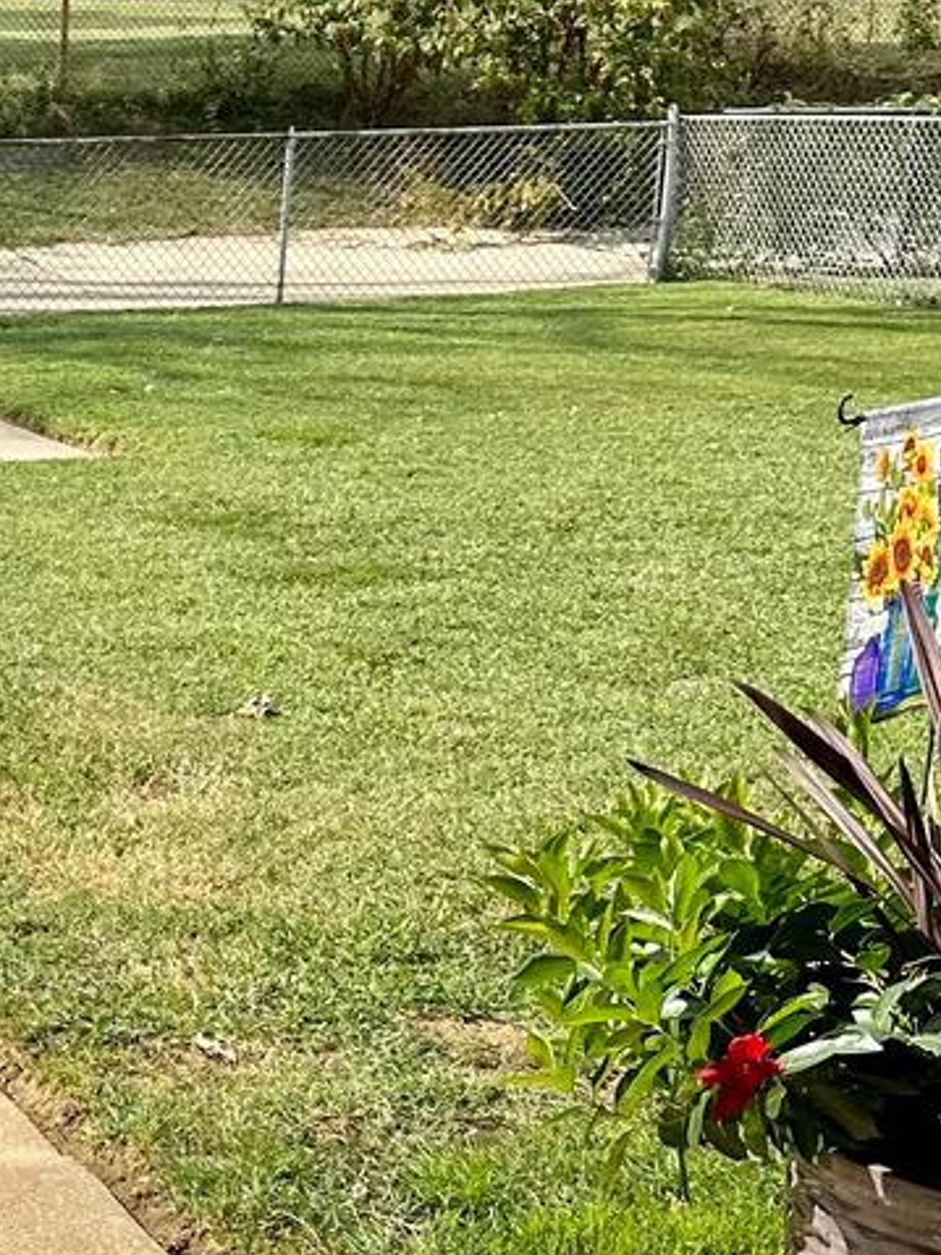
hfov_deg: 17.8
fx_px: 2792
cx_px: -296
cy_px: 681
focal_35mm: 77
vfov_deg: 25.3
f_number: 1.78
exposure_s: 1/3597
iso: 80
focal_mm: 6.86
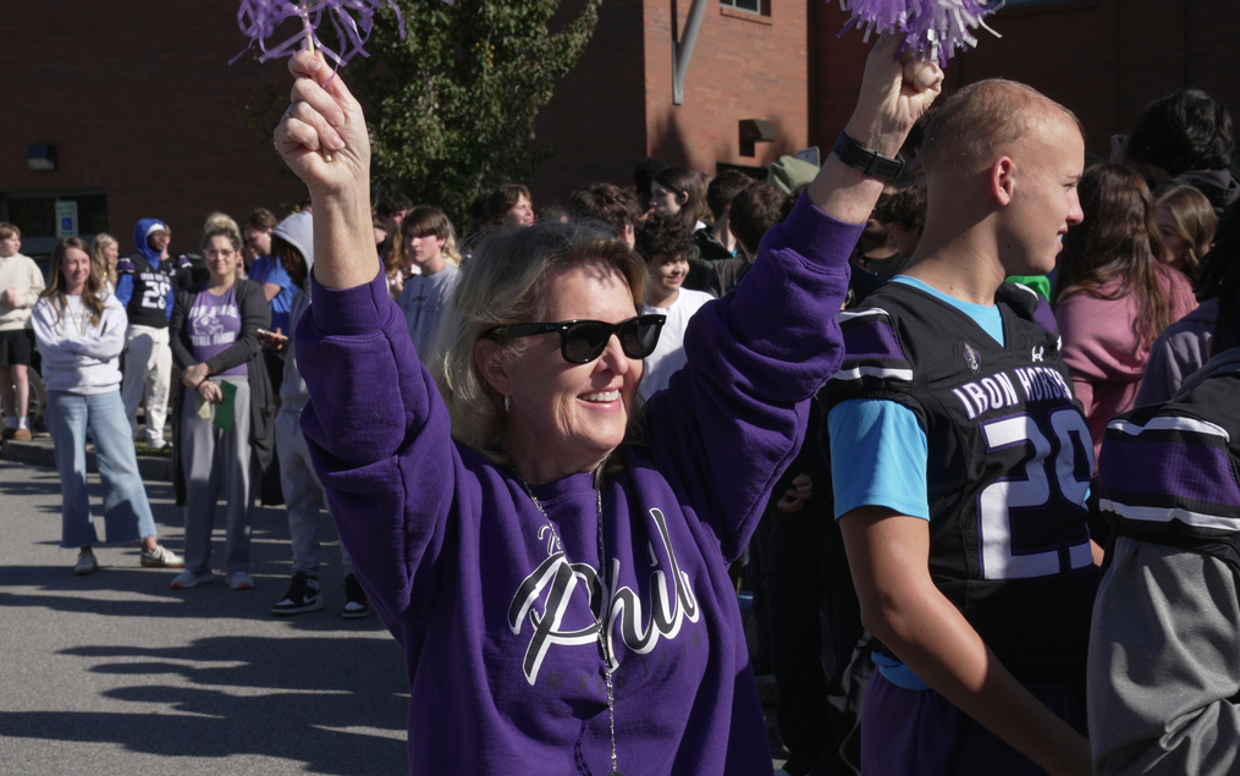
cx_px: 616
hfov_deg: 28.6
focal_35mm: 72
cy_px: 385
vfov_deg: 18.1
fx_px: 2434
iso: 320
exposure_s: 1/250
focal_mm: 70
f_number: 20
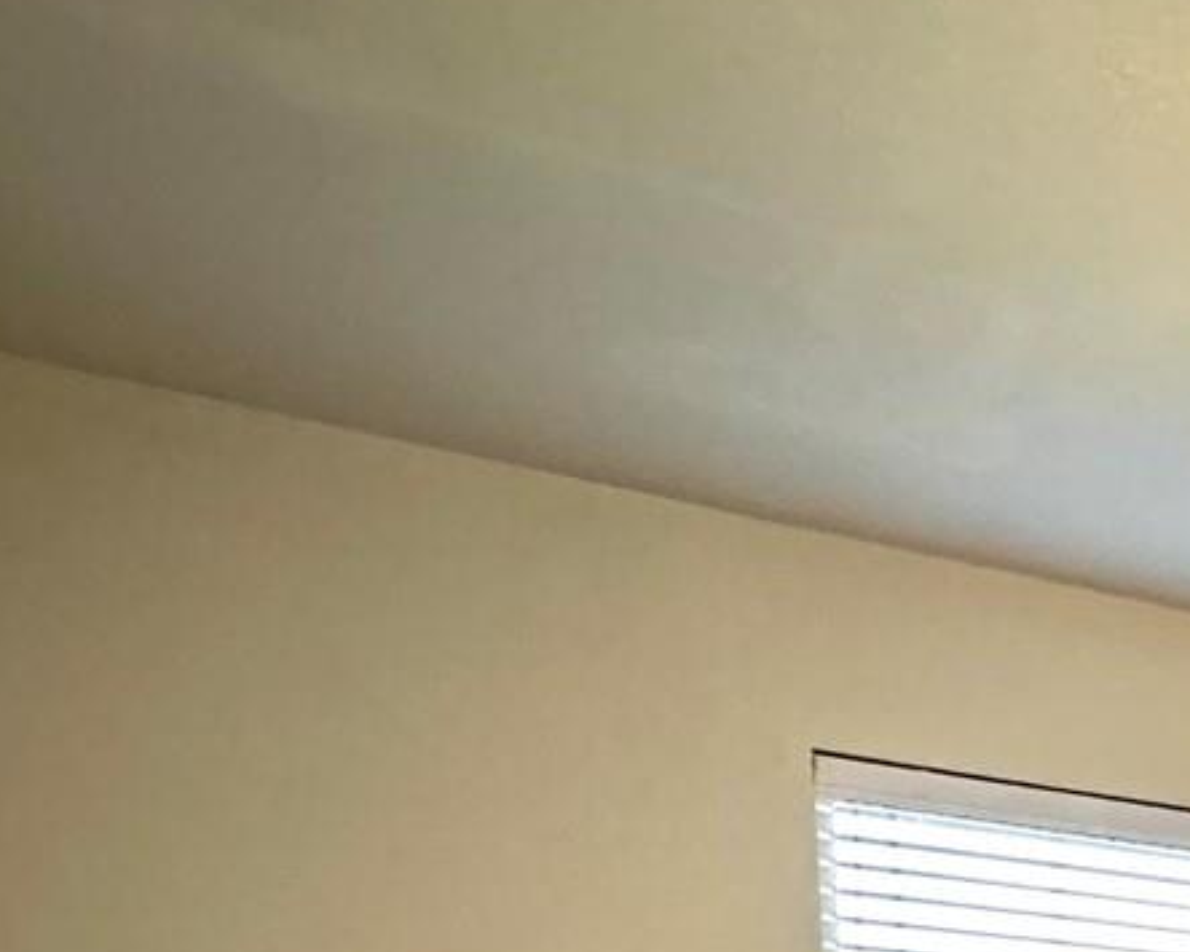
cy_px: 1464
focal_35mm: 63
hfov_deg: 18.8
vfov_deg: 20.4
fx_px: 2218
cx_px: 2380
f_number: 2.2
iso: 320
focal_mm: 2.22
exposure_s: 1/120
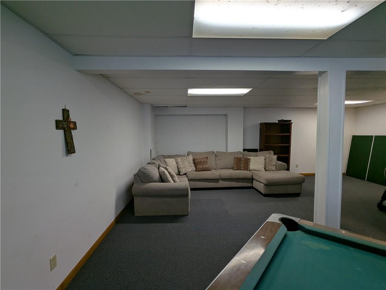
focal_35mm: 16
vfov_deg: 78.2
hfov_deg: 94.4
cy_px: 145
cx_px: 193
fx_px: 179
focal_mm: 2.35
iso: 66
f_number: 2.2
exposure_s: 1/60
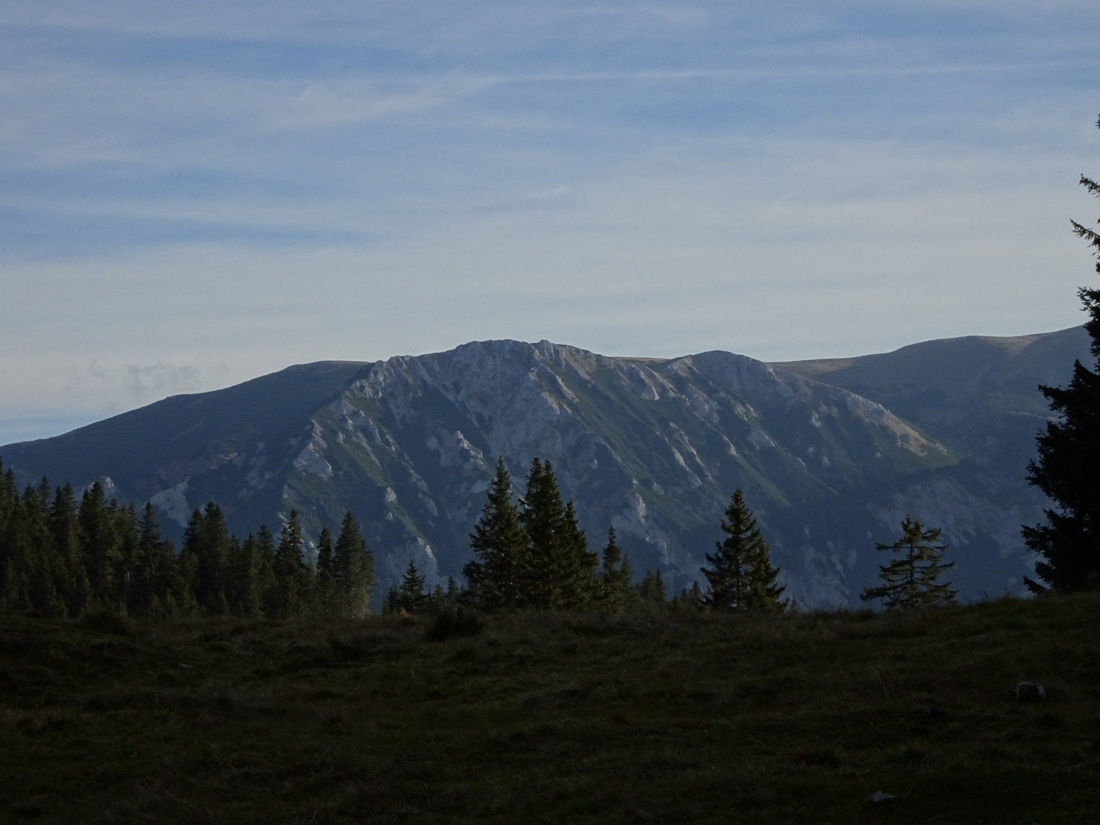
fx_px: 3178
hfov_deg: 19.6
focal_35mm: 100
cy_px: 412
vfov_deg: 14.8
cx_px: 550
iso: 80
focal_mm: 17.01
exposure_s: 1/400
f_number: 6.3
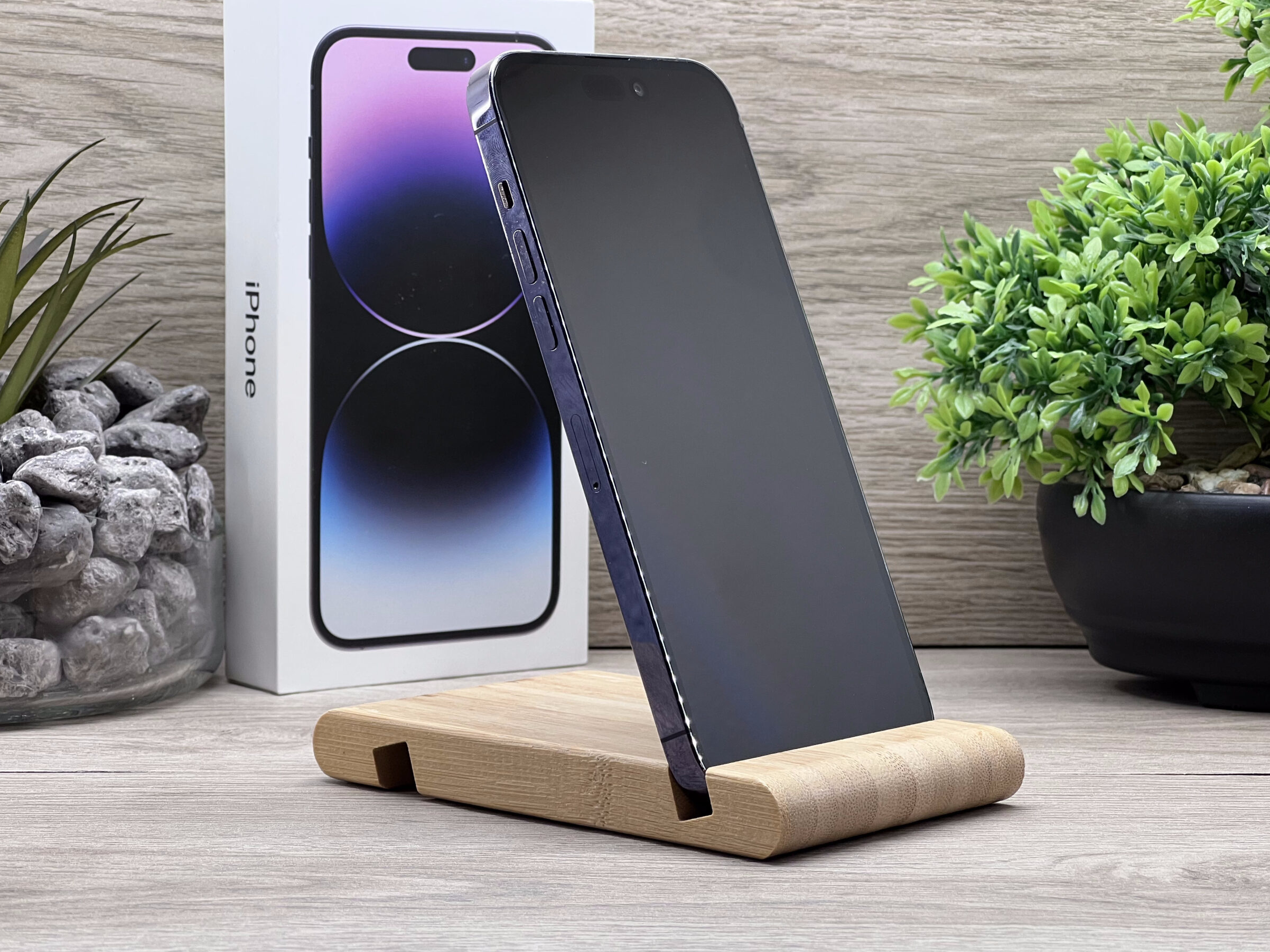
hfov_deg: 23.8
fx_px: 3008
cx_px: 609
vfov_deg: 18.0
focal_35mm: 82
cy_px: 494
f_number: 2.8
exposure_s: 1/100
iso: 100
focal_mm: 9
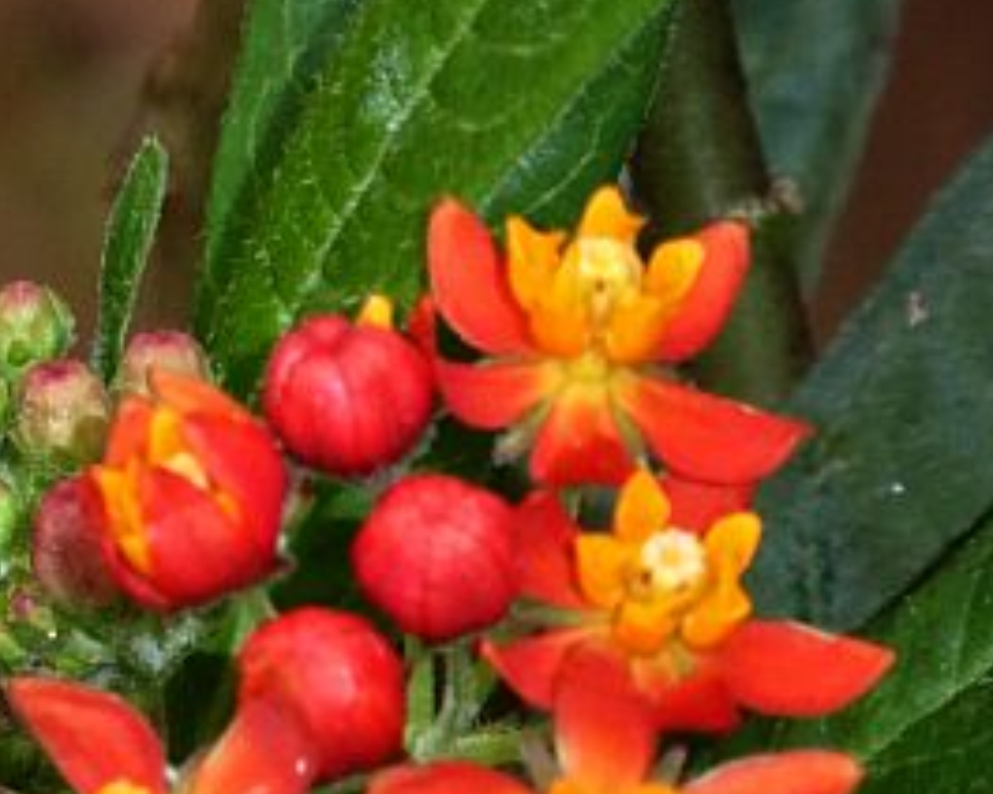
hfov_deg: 2.5
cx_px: 161
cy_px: 633
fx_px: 23041
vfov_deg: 2.0
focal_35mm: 784
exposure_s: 1/100
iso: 800
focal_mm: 53.8
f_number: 5.8
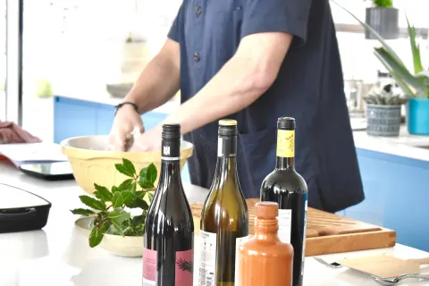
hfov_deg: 24.6
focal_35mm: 82
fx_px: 983
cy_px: 143
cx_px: 214
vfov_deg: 16.6
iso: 1600
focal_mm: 55
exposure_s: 1/50
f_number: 5.6
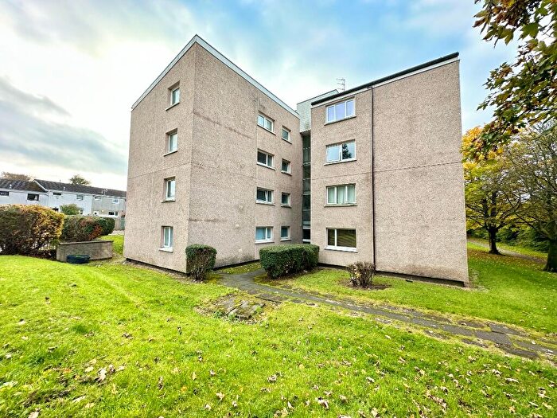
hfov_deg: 102.1
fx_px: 225
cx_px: 278
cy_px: 209
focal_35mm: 14
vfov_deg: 85.7
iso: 40
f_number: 2.2
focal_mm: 2.22
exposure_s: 1/153
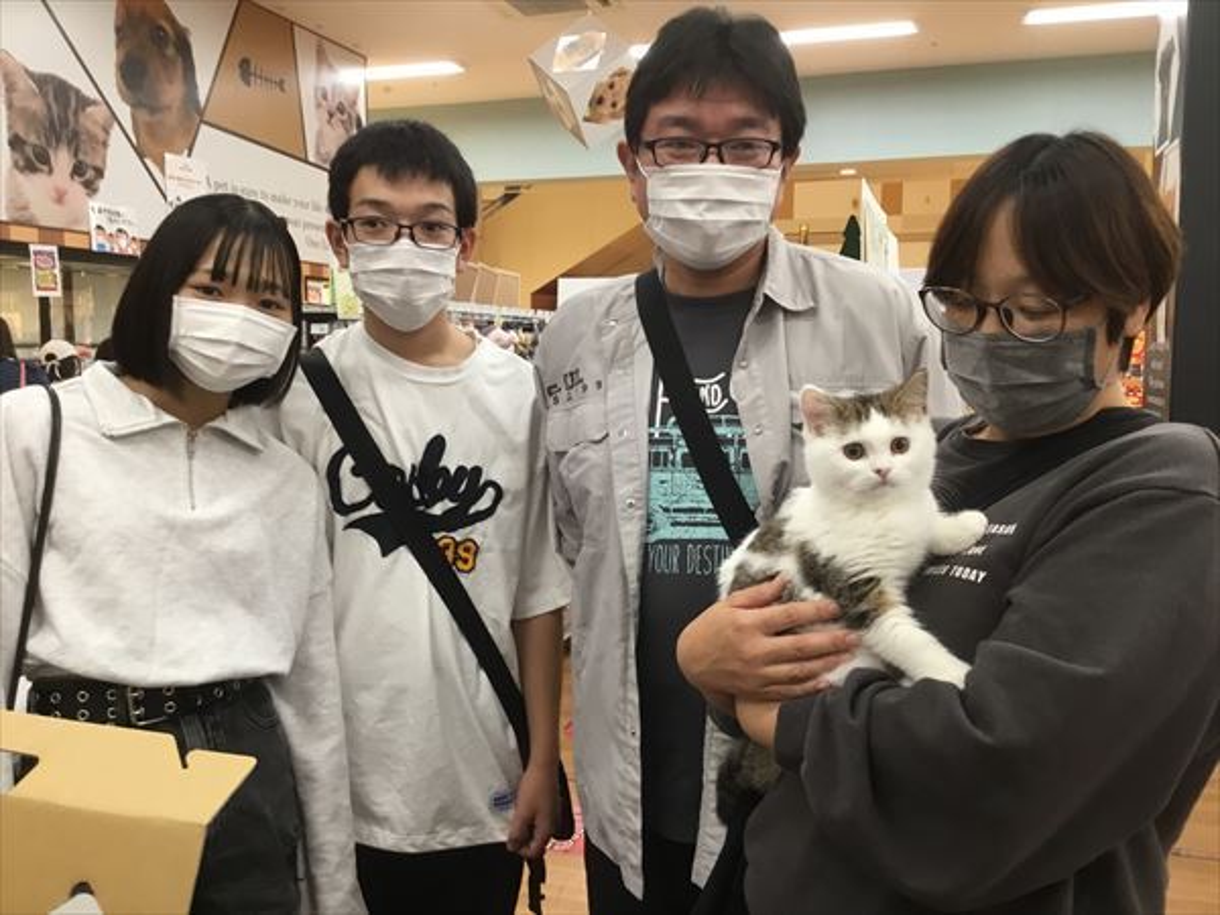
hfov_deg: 58.4
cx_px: 610
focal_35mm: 31
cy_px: 458
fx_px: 1093
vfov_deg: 45.4
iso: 64
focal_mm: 3.3
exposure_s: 1/33
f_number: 2.4
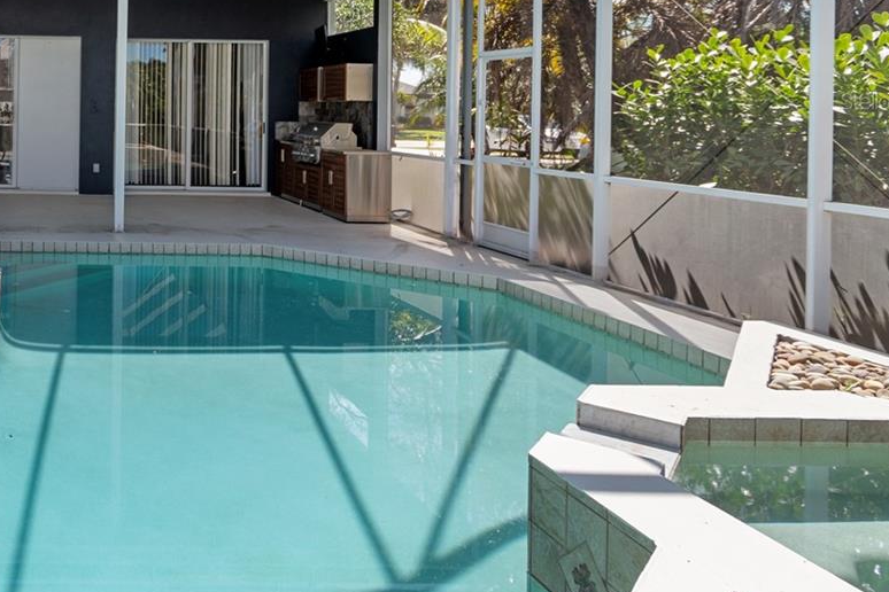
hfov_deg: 50.3
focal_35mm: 31
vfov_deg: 40.2
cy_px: 101
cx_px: 24
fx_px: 765
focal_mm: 10
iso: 100
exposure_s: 1/100
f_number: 7.1
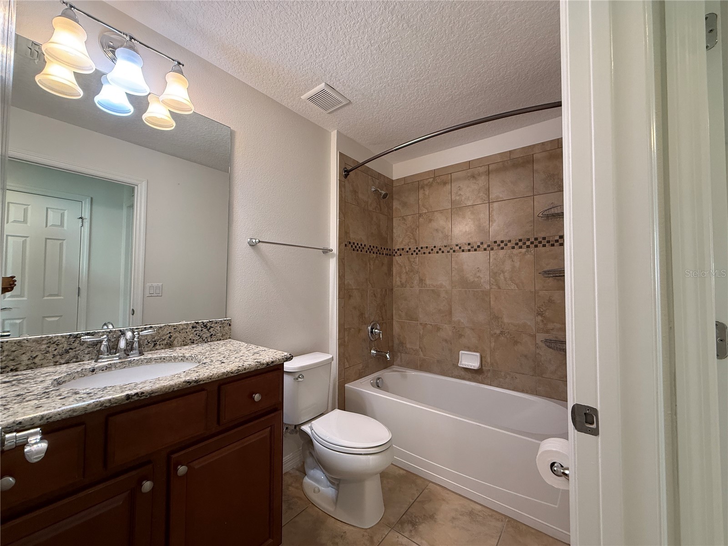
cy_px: 273
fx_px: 294
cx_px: 364
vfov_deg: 85.7
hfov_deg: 102.1
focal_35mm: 14
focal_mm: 2.22
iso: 200
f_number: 2.2
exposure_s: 1/60
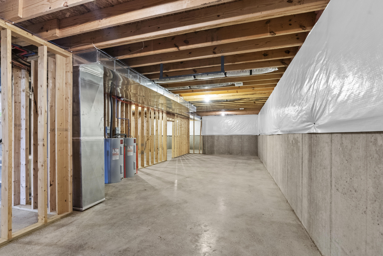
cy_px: 128
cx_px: 192
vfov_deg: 73.8
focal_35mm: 16
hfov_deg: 96.7
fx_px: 170
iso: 1000
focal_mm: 16
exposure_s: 1/2
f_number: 9
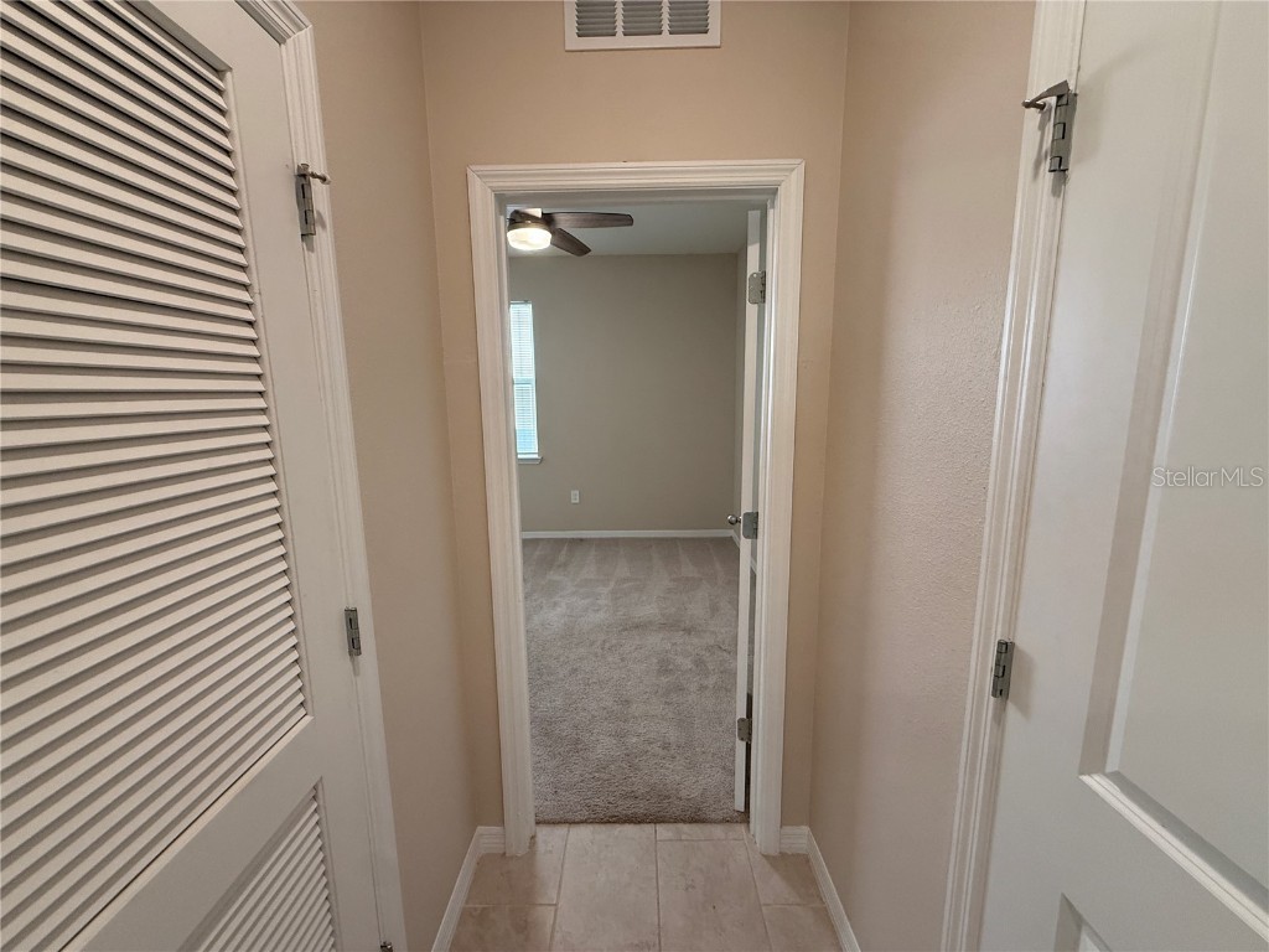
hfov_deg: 102.1
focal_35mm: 14
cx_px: 634
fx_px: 513
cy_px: 476
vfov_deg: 85.7
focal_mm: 2.22
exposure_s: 1/120
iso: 320
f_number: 2.2
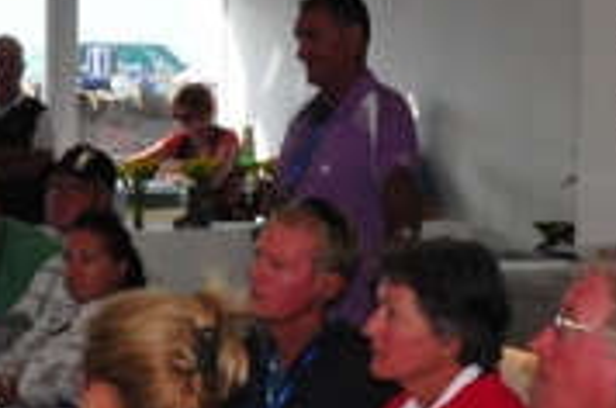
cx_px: 7
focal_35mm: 114
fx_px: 1947
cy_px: 118
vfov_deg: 11.9
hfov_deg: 17.6
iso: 2000
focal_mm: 18
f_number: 20
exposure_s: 1/60
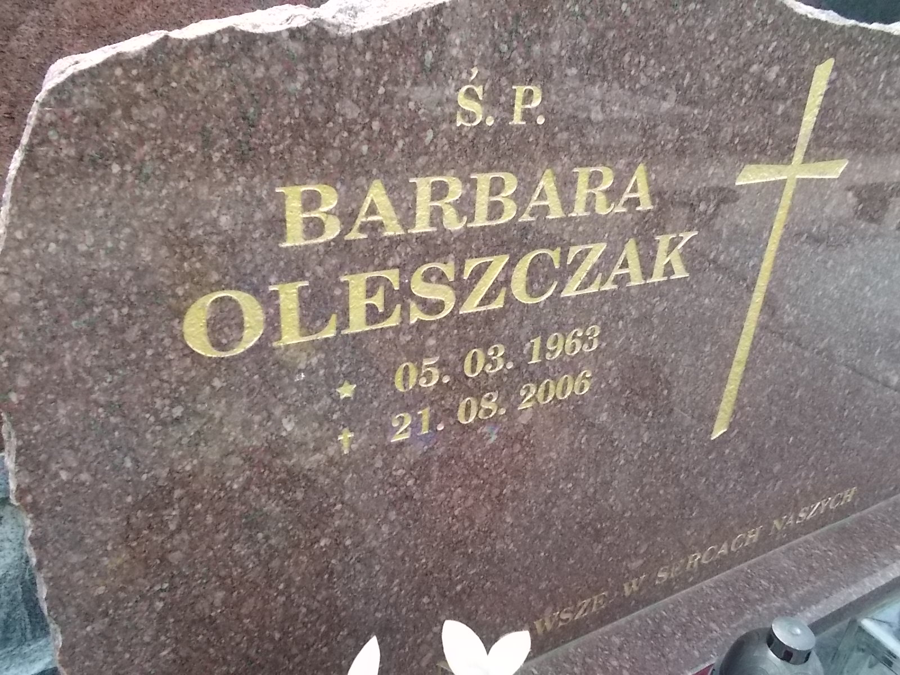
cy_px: 338
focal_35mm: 26
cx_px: 450
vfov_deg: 53.1
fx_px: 676
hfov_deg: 67.3
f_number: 8
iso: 400
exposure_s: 1/200
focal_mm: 4.6
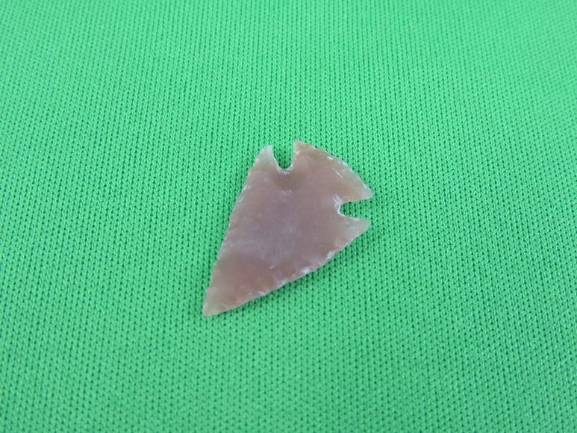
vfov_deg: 40.7
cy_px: 216
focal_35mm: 35
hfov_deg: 52.6
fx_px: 583
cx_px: 288
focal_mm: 6.3
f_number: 3.8
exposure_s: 1/100
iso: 800
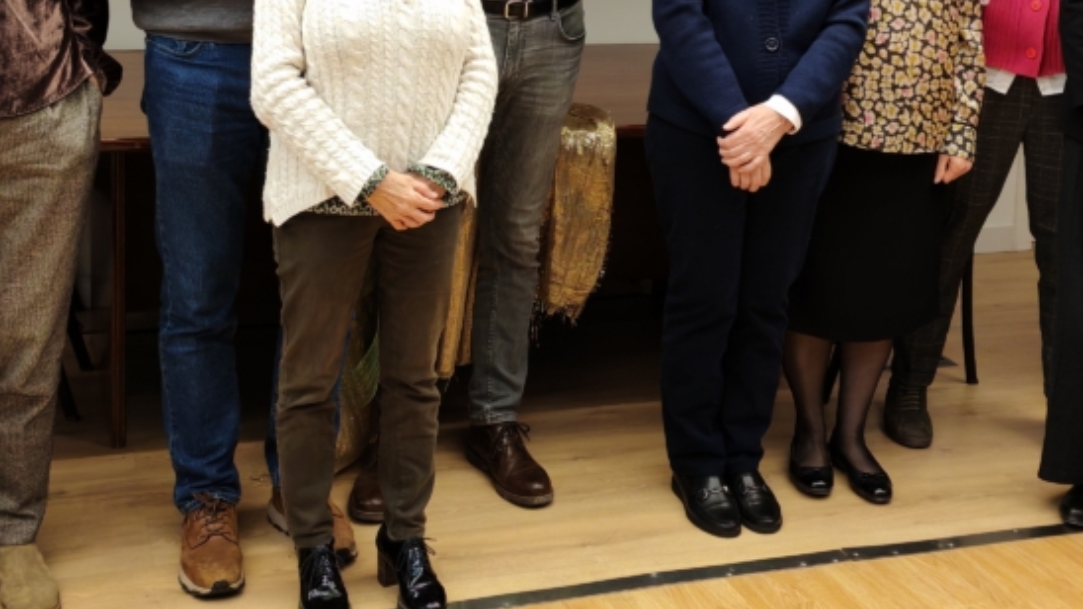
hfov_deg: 37.8
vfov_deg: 21.4
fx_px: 1579
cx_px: 565
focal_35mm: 55
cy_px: 69
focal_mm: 5.52
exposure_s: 1/50
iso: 800
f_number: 1.95
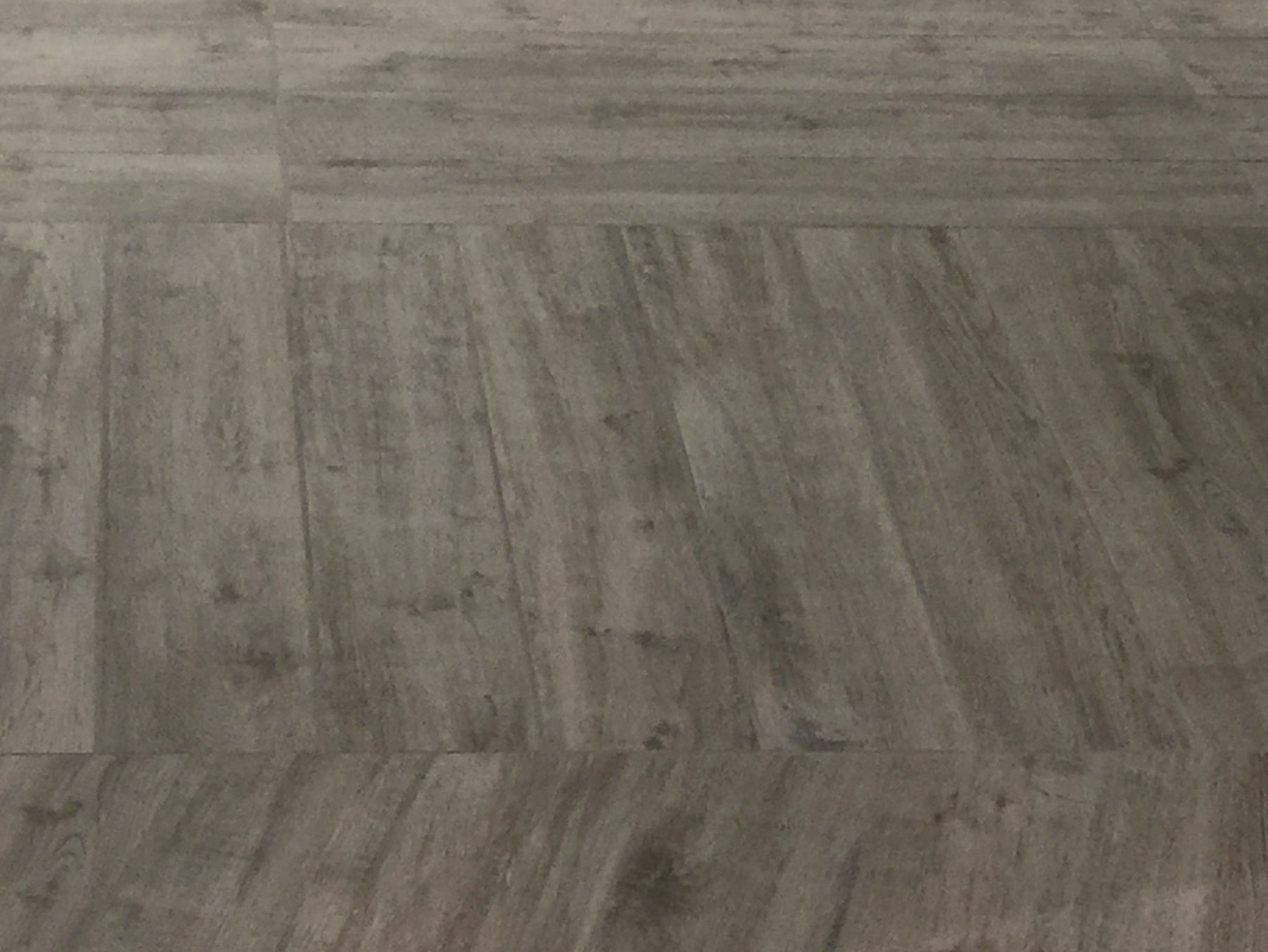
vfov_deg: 14.0
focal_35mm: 104
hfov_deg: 18.9
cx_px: 482
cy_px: 13
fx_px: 3811
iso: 50
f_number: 2.2
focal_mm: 4.15
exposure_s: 1/30
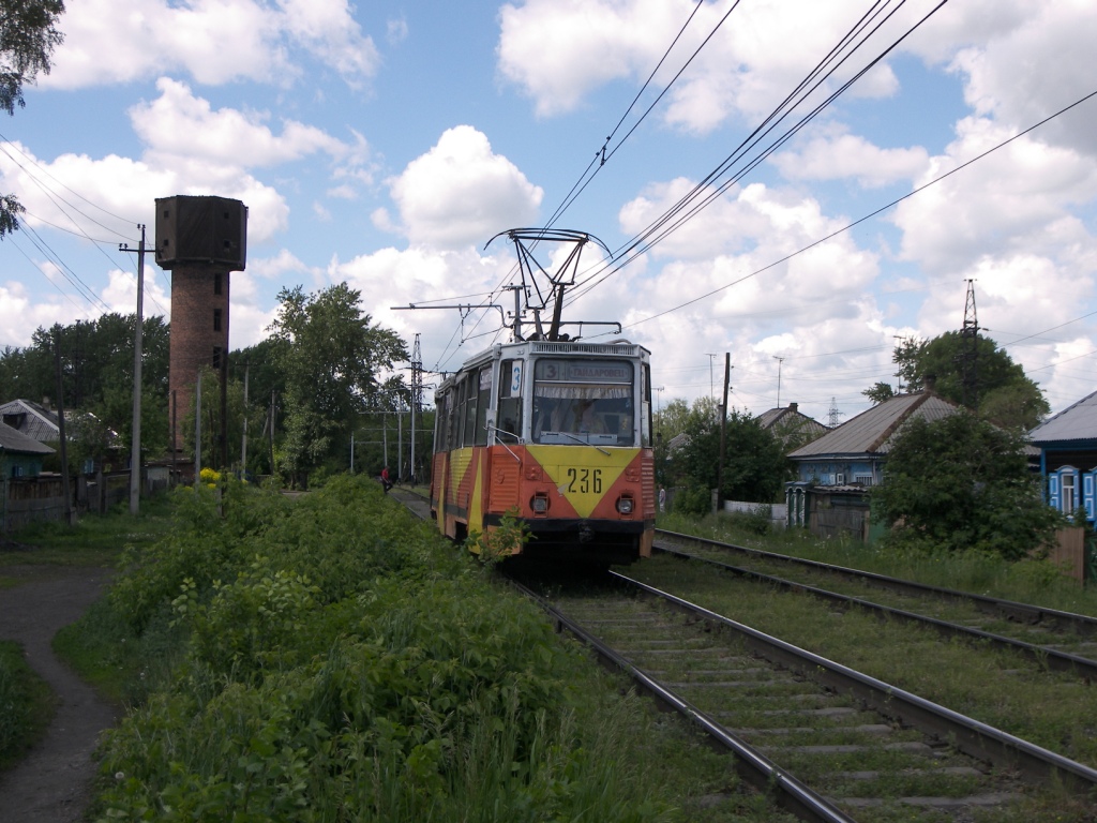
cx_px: 548
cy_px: 412
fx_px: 1521
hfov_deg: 39.7
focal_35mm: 48
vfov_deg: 30.3
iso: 50
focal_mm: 10.1
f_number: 3.6
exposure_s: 1/640
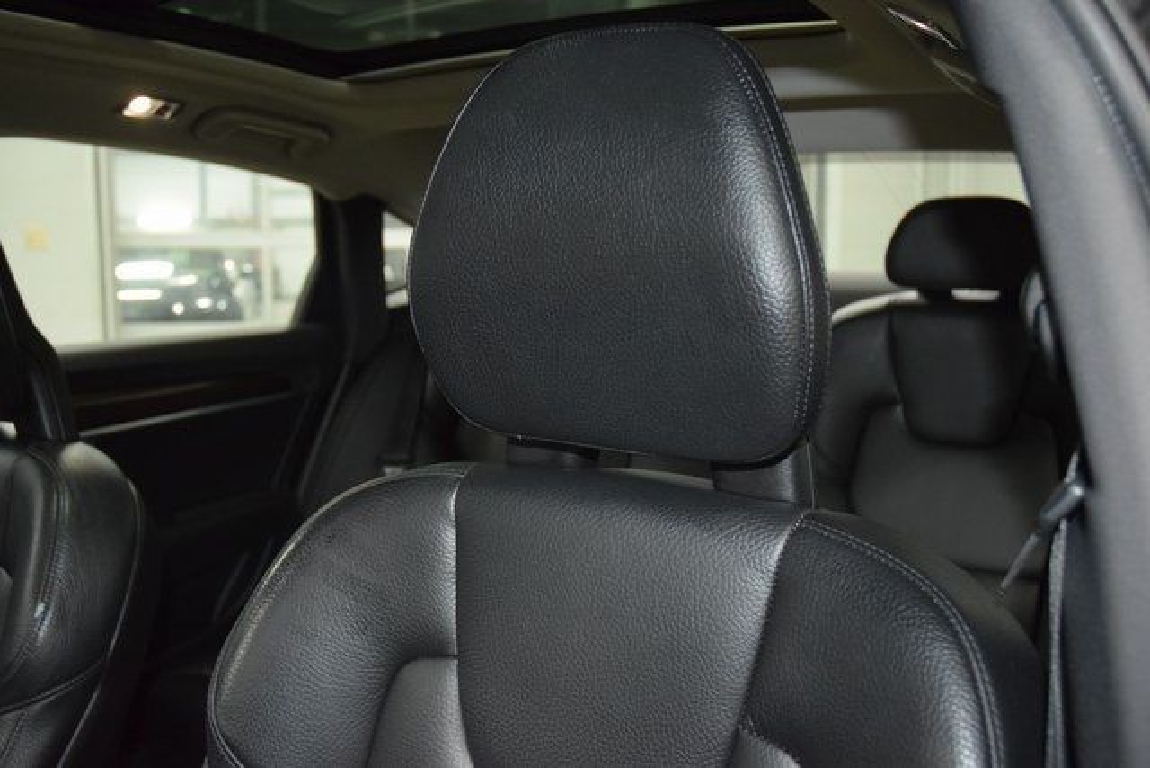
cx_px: 575
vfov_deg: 36.9
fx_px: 1150
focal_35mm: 36
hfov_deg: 53.1
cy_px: 384
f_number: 3.8
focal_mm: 24
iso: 2500
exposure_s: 1/60
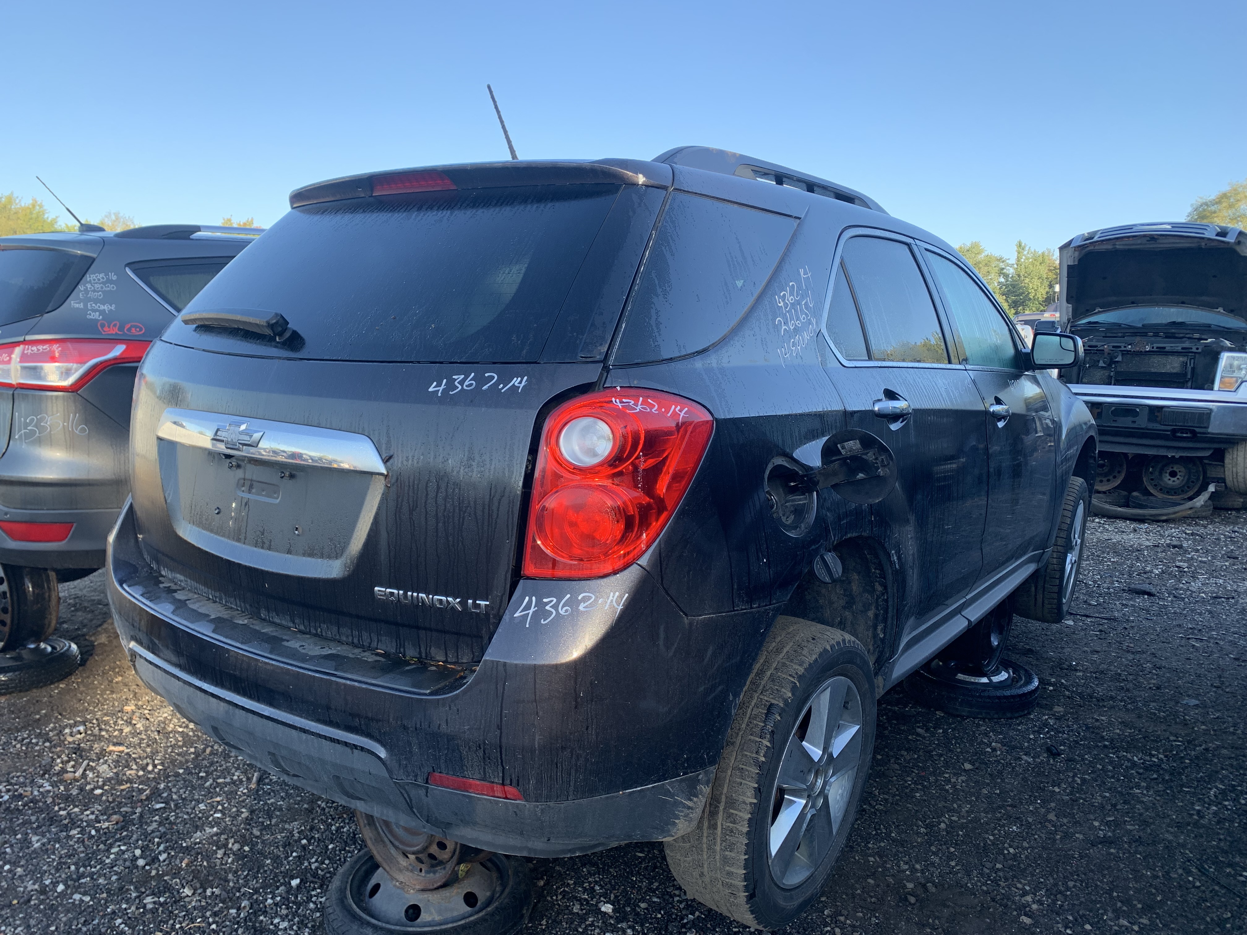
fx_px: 937
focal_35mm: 26
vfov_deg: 53.1
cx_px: 624
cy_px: 468
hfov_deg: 67.3
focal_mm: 4.25
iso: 25
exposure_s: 1/297
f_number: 1.8
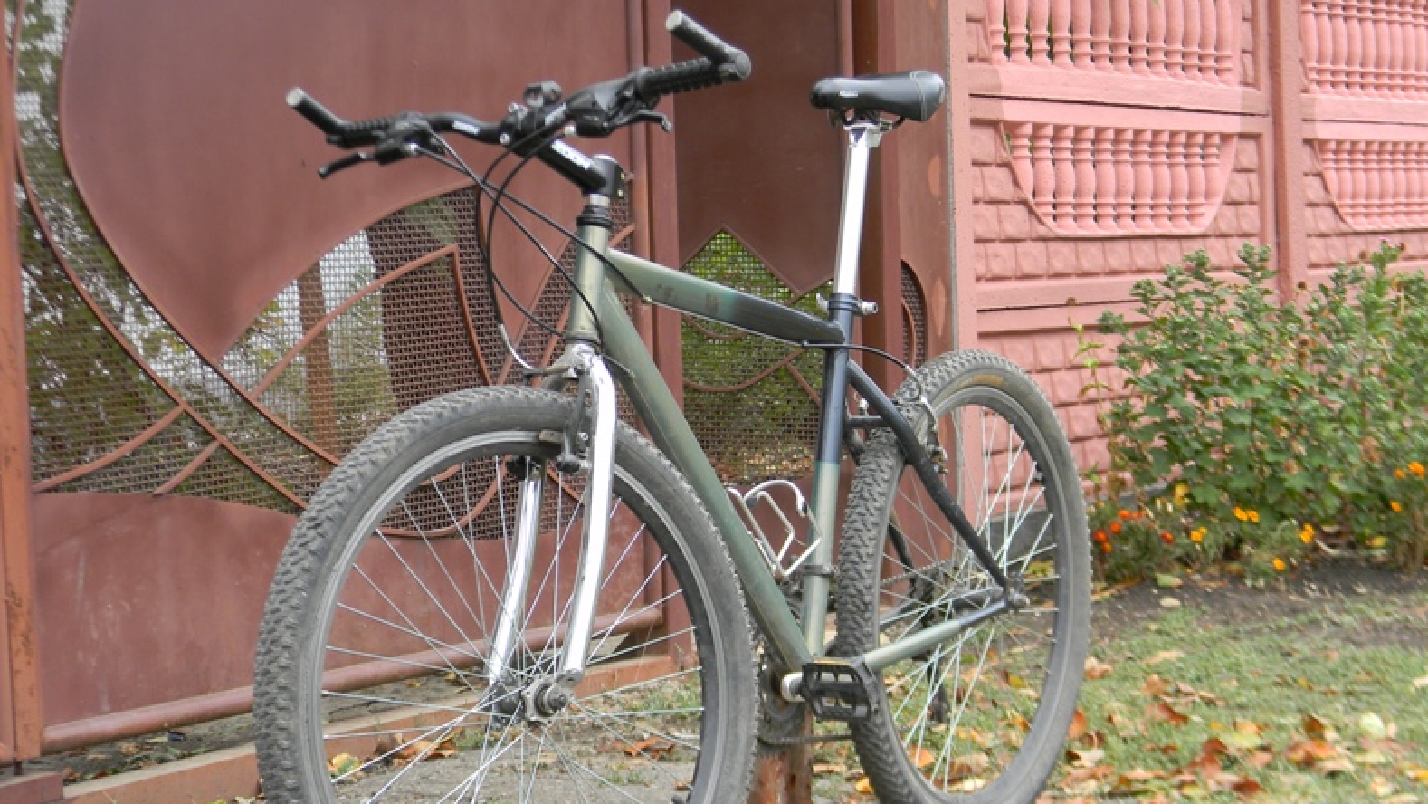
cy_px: 520
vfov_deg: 16.3
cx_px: 719
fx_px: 2802
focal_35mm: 74
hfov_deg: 28.6
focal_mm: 12.2
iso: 80
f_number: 4.3
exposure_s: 1/47
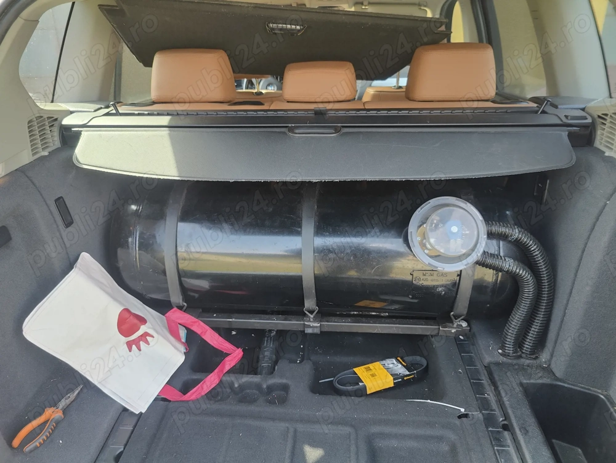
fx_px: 410
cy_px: 232
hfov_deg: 73.9
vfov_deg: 59.0
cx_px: 308
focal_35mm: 23
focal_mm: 6.06
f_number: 1.8
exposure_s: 1/167
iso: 64
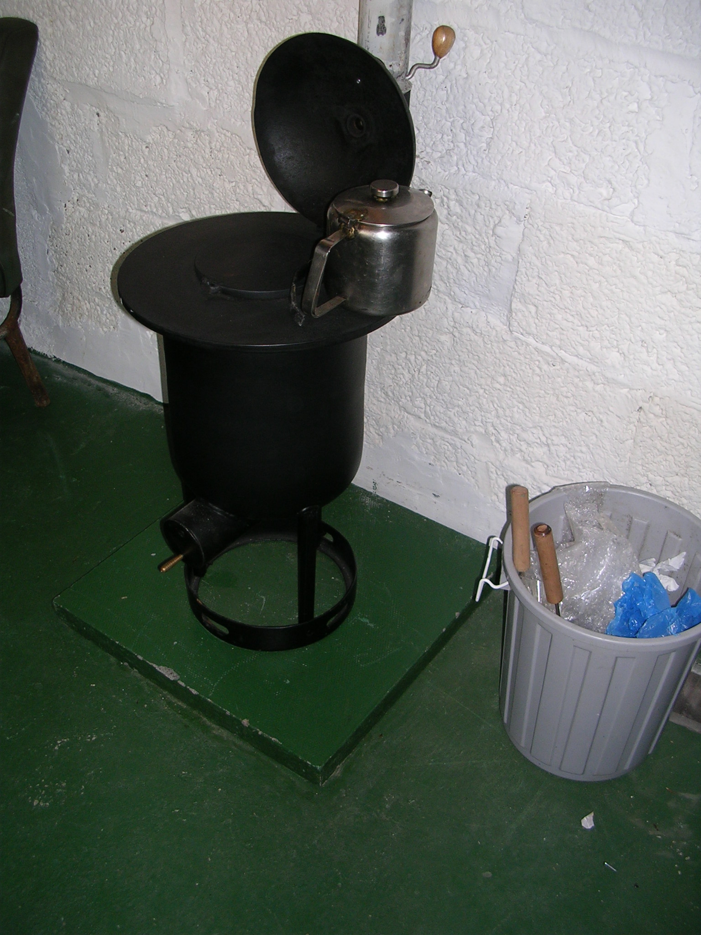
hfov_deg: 37.7
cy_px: 468
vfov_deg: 49.0
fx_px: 1026
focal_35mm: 38
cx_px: 350
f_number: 2.8
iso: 50
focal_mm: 5.8
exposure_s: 1/60.1
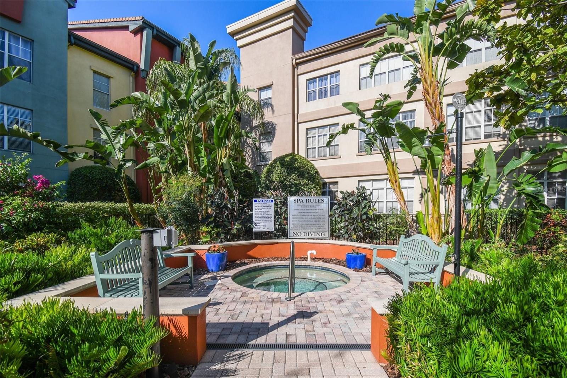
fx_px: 236
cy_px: 189
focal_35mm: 15
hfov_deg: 100.4
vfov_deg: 77.3
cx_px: 284
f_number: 7.1
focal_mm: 10
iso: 125
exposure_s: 1/160
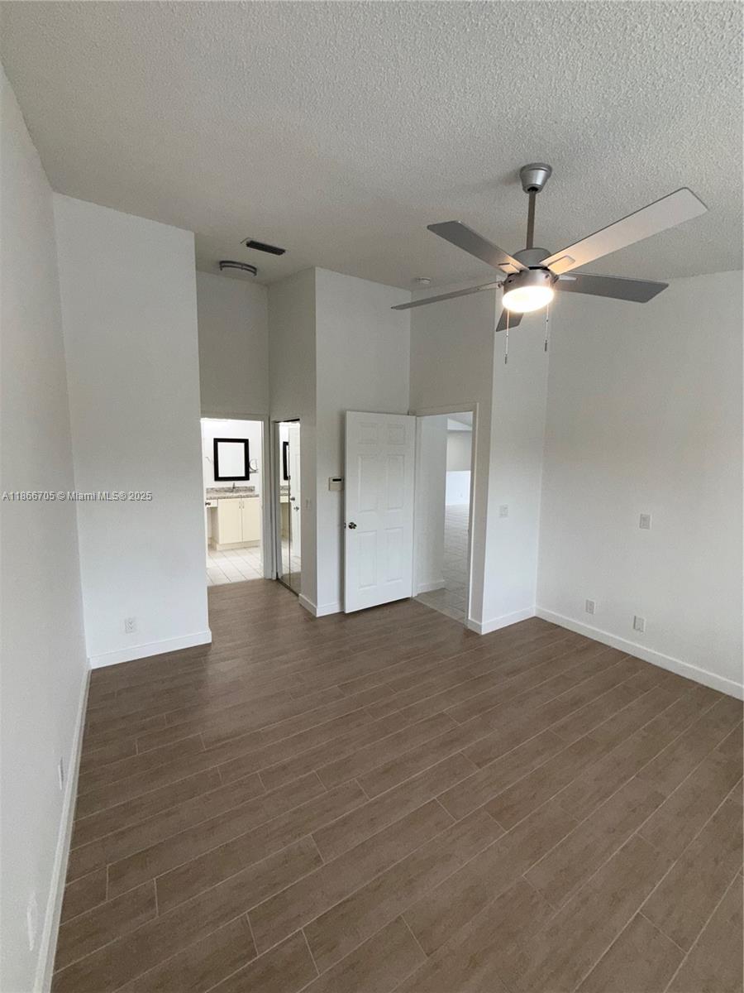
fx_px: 401
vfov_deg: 102.1
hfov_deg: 85.7
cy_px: 496
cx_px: 372
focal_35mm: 14
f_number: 2.2
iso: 64
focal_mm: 2.22
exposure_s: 1/122
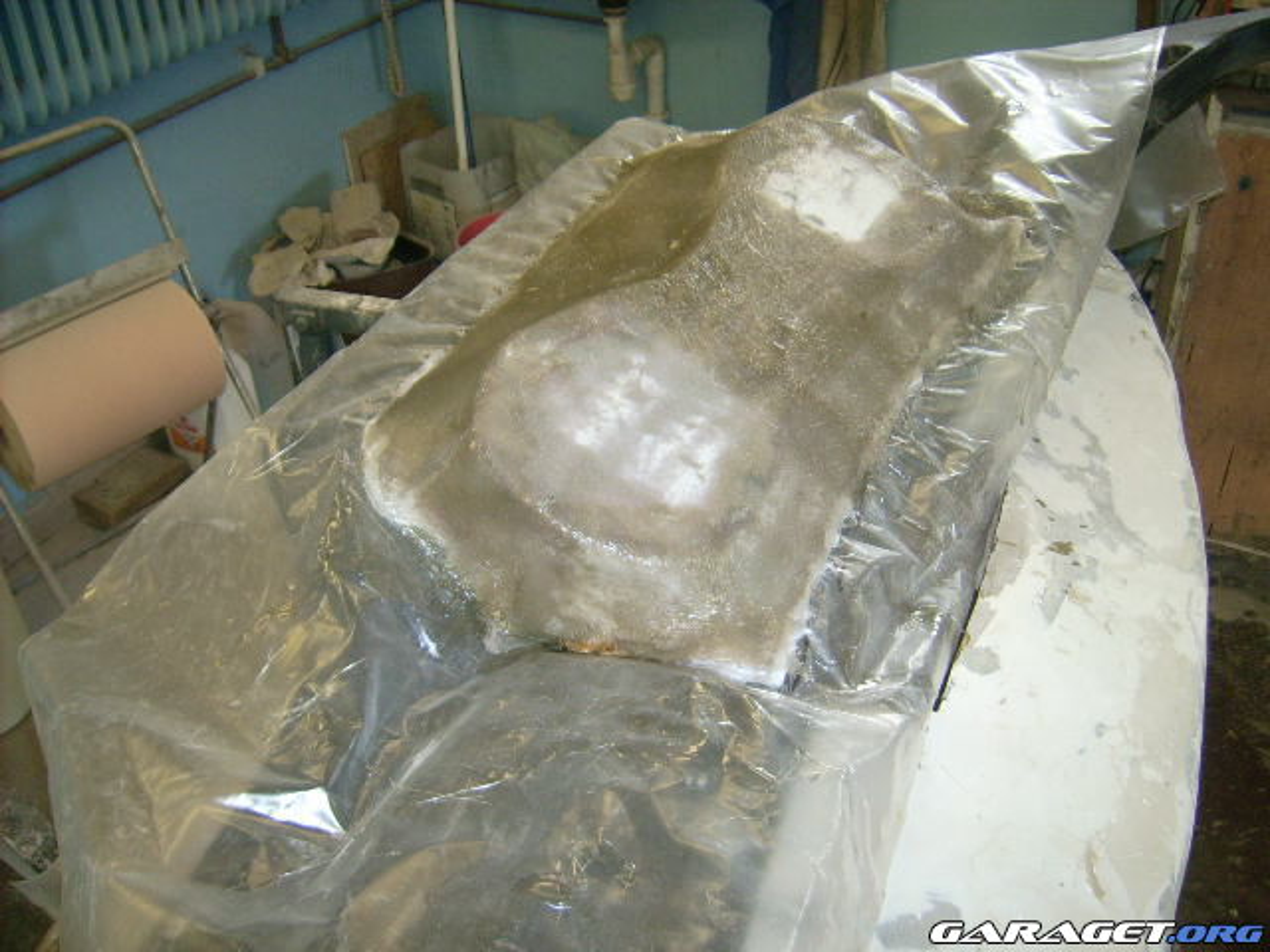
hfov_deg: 52.6
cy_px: 476
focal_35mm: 35
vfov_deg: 40.7
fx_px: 1284
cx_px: 635
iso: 100
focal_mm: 5.95
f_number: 2.8
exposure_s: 1/60
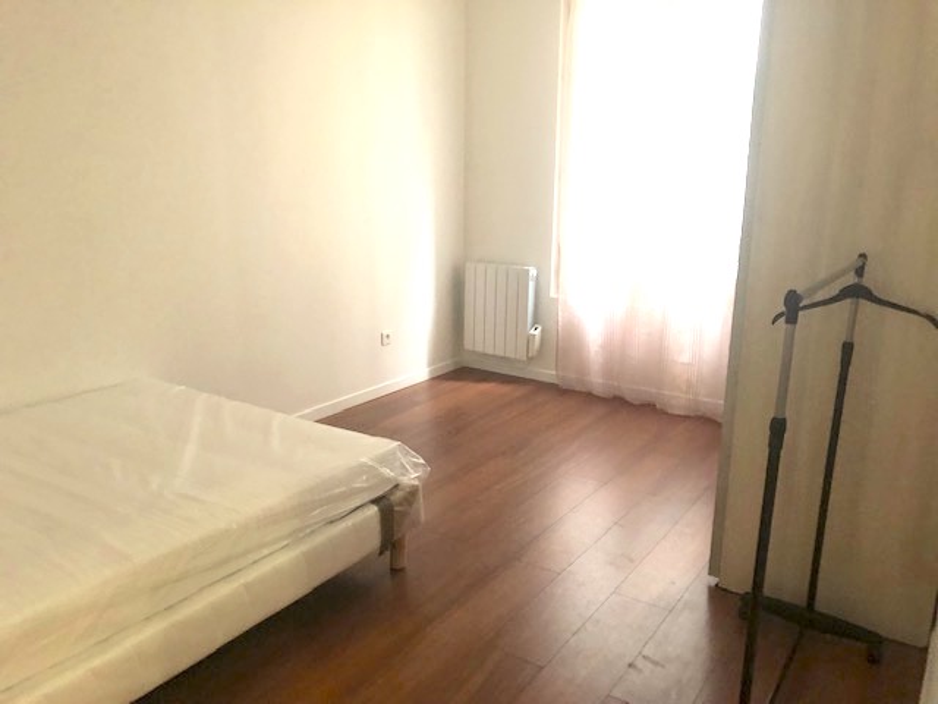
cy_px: 352
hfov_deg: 63.4
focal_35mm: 28
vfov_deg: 49.7
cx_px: 469
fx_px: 759
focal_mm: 4
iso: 100
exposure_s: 1/9
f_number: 1.8
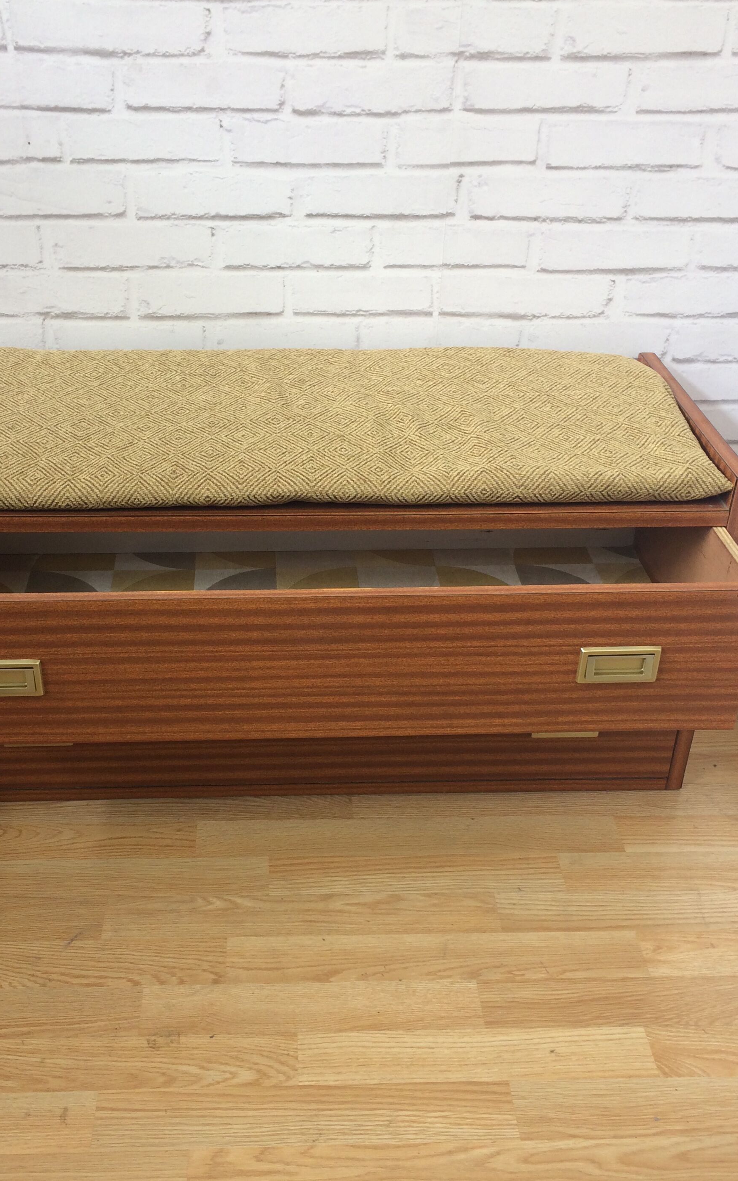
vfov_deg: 54.0
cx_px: 314
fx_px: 1158
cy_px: 629
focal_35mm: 36
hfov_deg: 35.3
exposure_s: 1/50
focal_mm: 4.15
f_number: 2.2
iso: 50
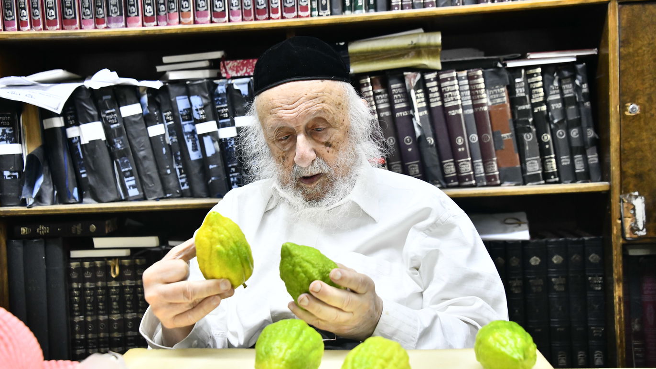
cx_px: 327
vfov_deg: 25.4
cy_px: 180
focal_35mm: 47
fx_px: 817
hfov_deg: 43.7
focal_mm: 44
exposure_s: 1/160
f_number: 5.6
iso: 2500
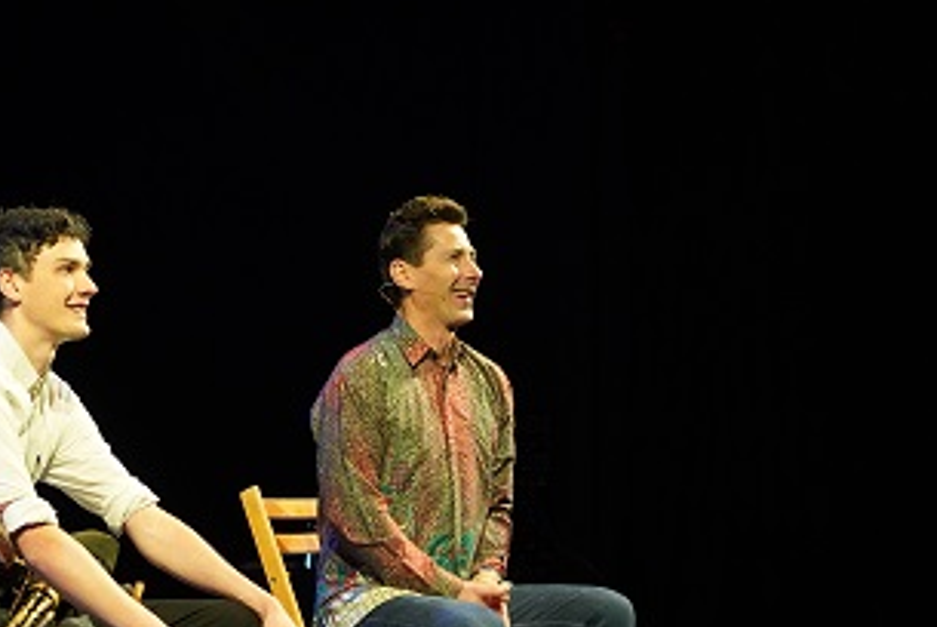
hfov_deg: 18.2
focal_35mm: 112
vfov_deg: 12.2
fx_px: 2918
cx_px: 350
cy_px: 535
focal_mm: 57
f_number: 4
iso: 2500
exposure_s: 1/60
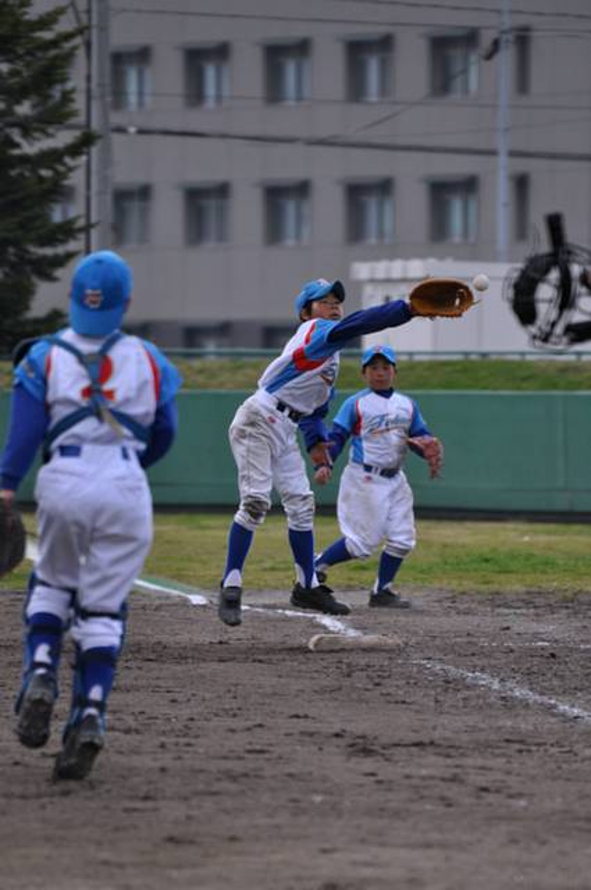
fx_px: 11110
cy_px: 445
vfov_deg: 4.6
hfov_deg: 3.0
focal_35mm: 450
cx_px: 296
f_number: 5.6
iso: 400
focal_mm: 300
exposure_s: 1/1000
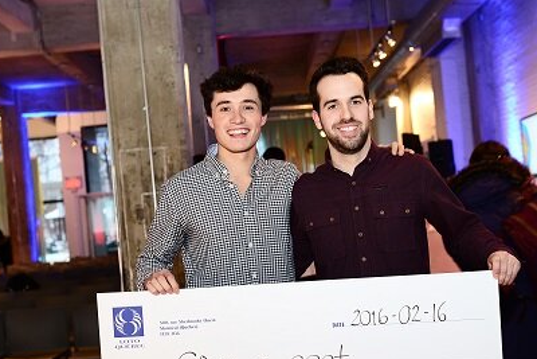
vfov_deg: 26.4
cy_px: 239
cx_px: 264
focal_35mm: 51
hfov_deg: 38.9
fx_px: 761
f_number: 3.2
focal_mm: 35
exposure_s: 1/40
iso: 320
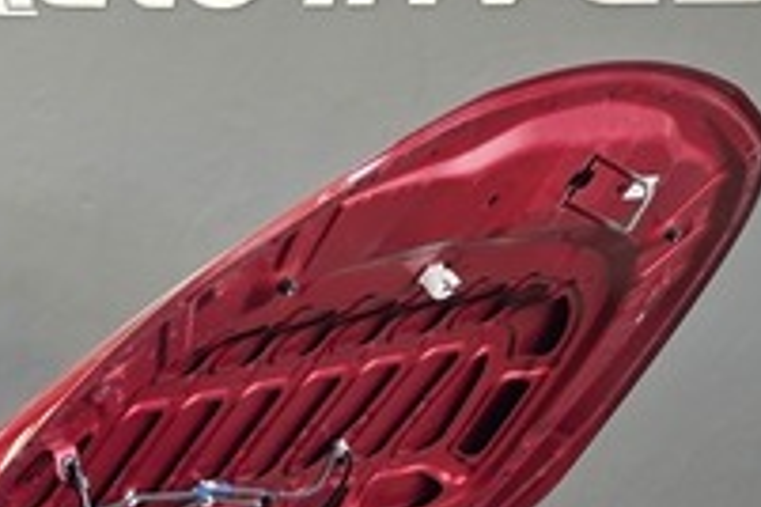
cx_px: -106
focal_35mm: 122
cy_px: 813
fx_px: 2579
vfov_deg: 10.7
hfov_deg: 16.2
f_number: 1.7
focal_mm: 6.25
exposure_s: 1/50
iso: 16
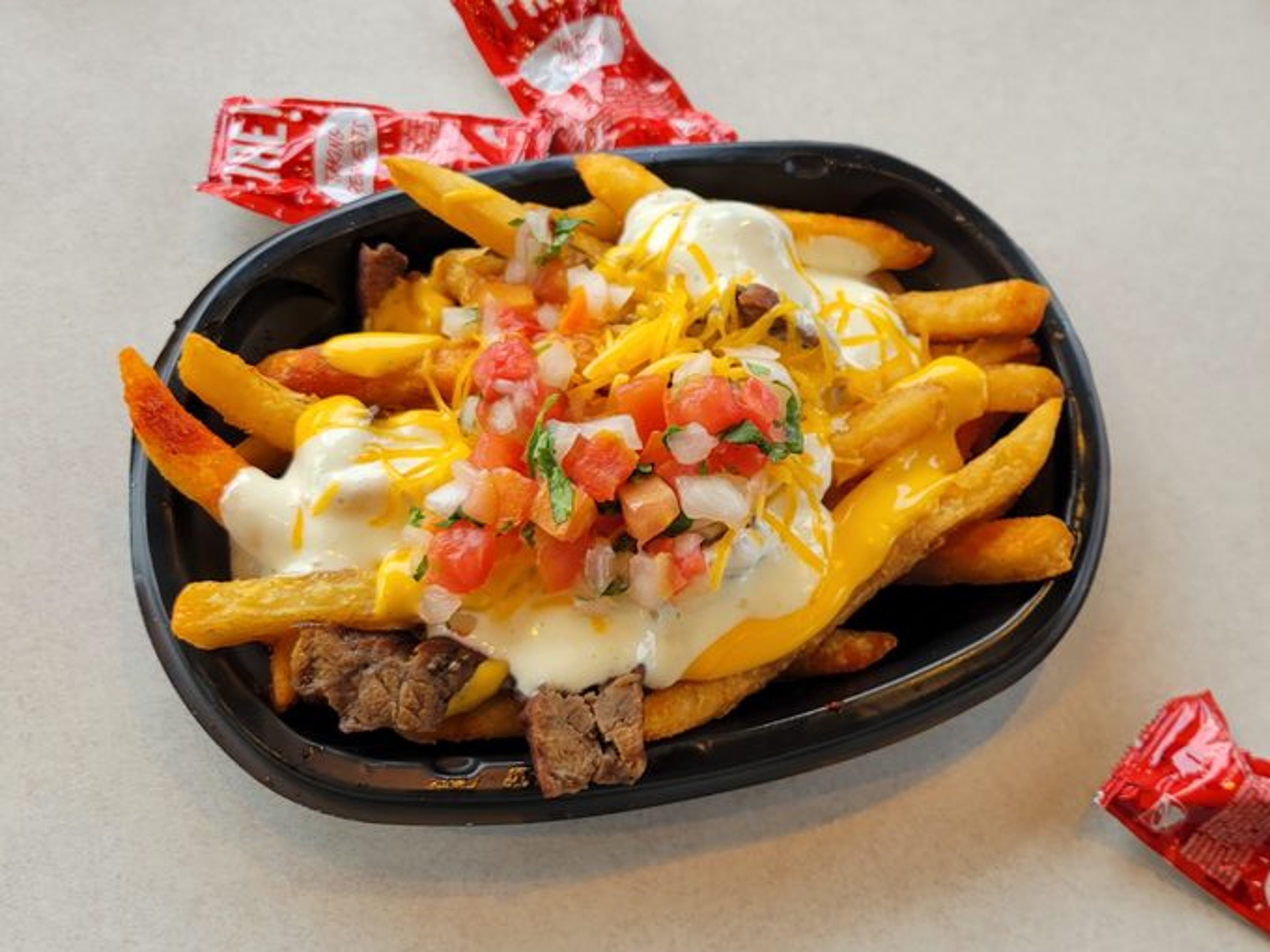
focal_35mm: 26
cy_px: 476
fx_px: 954
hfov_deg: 67.3
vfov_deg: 53.1
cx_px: 635
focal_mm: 5.4
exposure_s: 1/120
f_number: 1.8
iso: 50
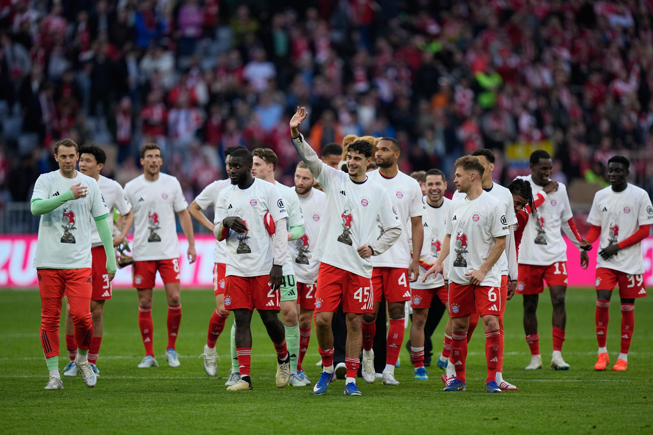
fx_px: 7253
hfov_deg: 5.2
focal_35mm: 400
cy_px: 218
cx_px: 326
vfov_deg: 3.4
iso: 2000
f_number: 2.8
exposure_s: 1/2500
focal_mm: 400
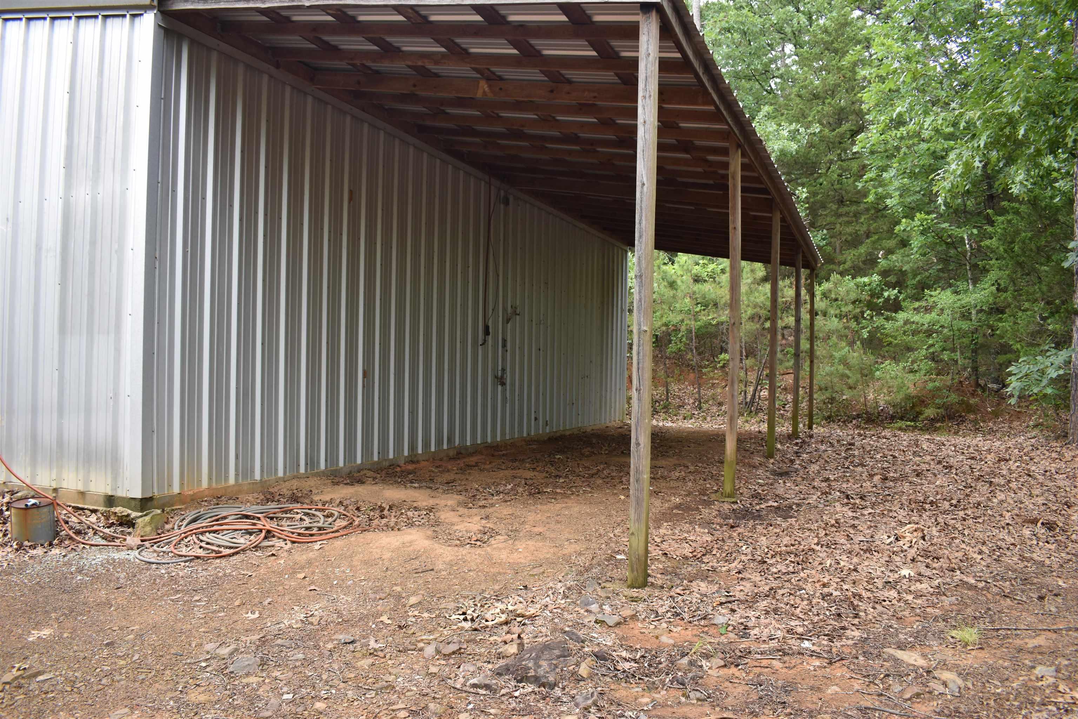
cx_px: 539
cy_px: 360
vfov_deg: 47.9
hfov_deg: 67.4
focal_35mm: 27
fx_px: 808
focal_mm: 18
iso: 400
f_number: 5
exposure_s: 1/250
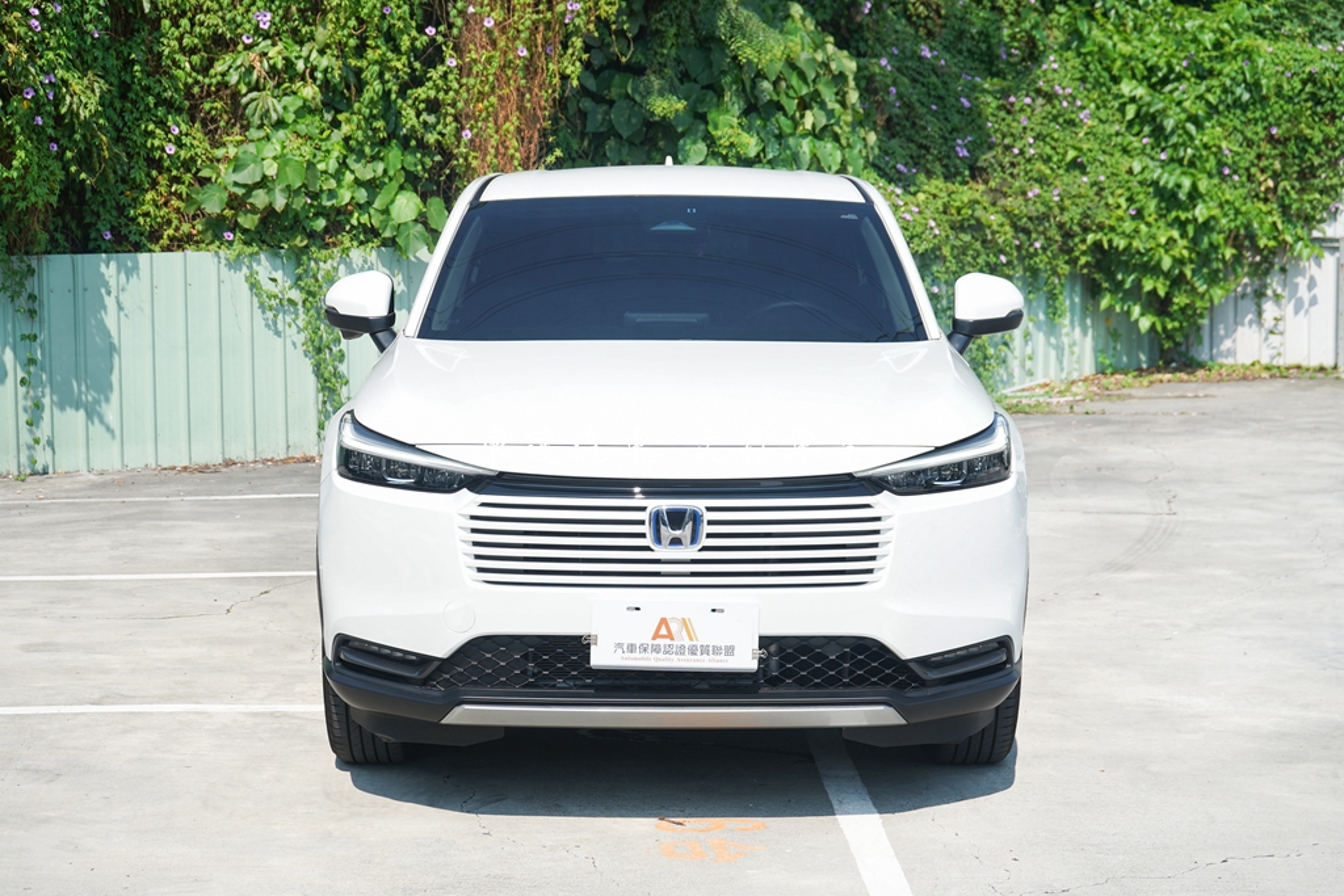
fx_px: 2315
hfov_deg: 32.4
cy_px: 448
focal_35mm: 62
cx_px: 672
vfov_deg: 21.9
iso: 100
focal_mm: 62
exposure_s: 1/250
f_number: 7.1
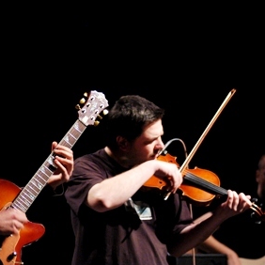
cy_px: 136
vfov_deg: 8.2
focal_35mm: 213
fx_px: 1842
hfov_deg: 8.2
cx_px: 118
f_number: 2.8
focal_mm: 105
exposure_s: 1/80
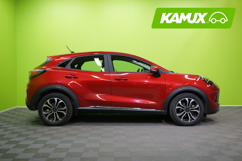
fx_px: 229
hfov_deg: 55.8
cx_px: 121
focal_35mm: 34
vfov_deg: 38.9
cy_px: 80
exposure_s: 1/30
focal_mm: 34
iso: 640
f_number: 5.6
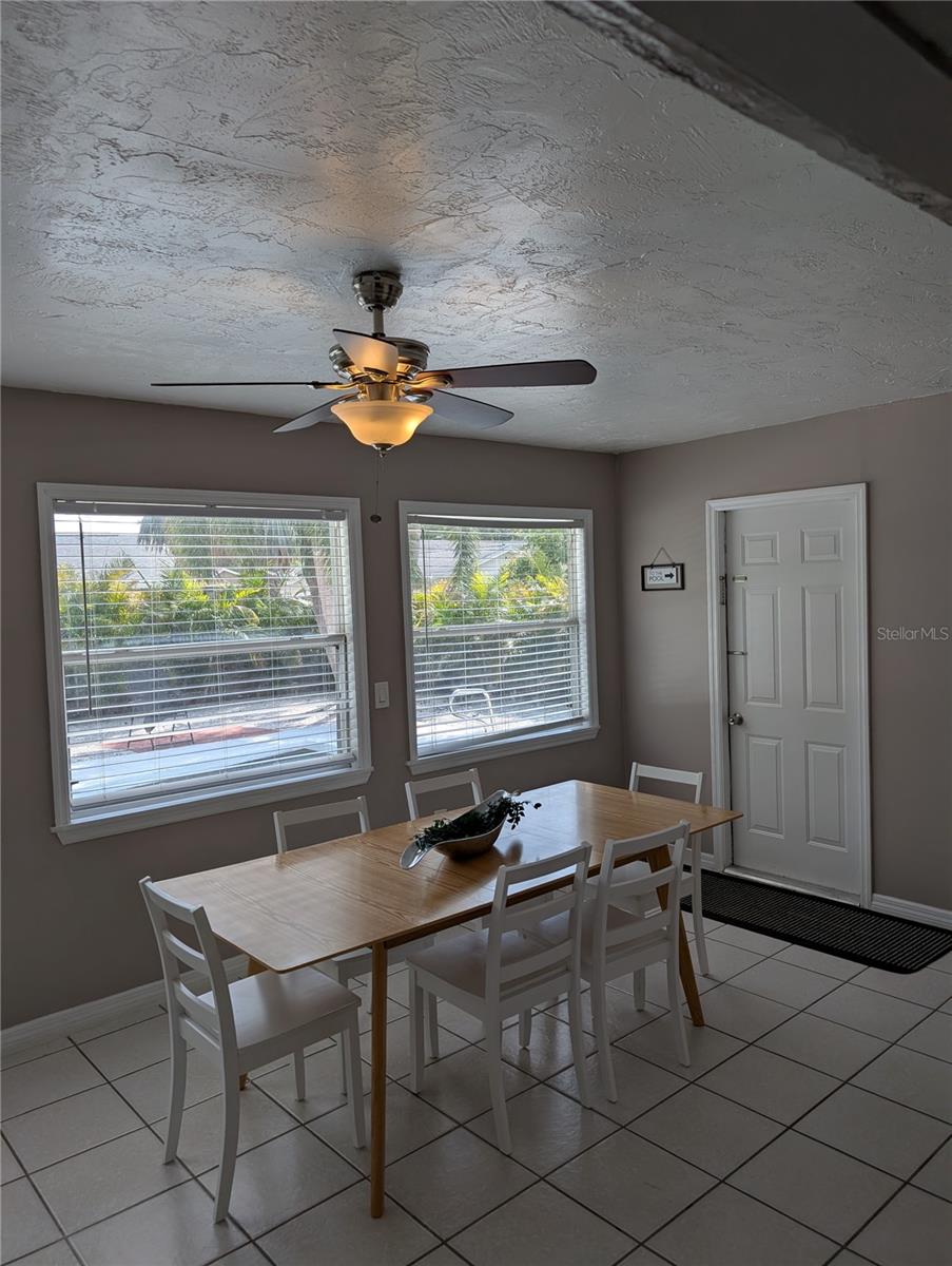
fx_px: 878
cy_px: 633
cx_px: 476
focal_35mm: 24
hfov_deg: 56.9
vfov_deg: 71.5
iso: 21
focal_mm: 6.9
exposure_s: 1/350
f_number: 1.68
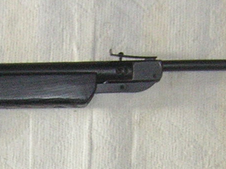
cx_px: 94
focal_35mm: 127
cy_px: 210
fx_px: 829
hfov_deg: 15.5
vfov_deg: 11.4
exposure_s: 1/11.9
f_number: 2.6
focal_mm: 4.7
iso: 200
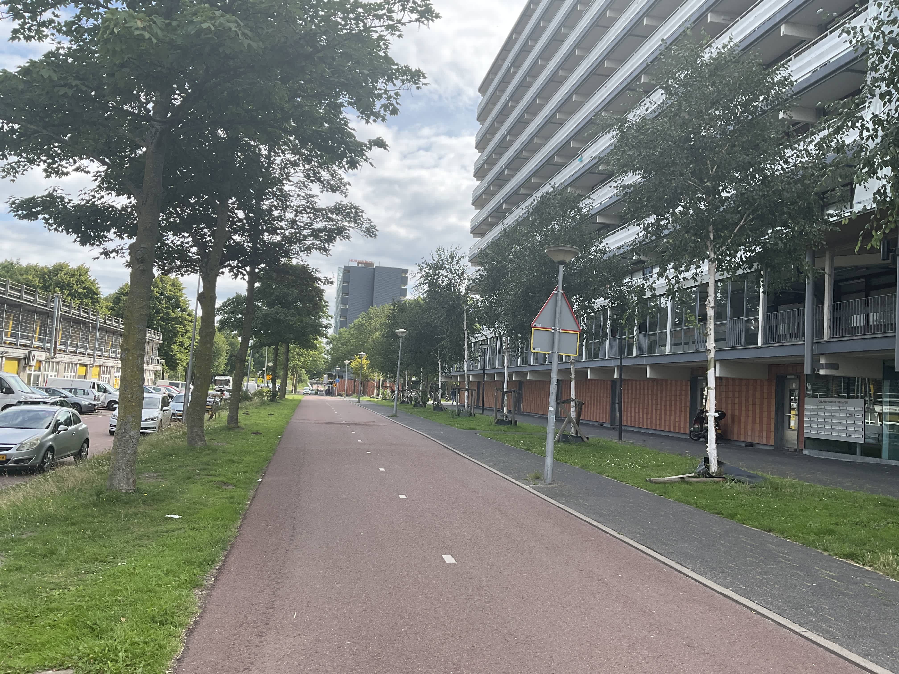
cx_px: 450
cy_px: 337
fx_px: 753
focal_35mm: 29
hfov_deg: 61.7
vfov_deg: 48.2
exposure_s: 1/804
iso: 16
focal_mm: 3
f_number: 1.8
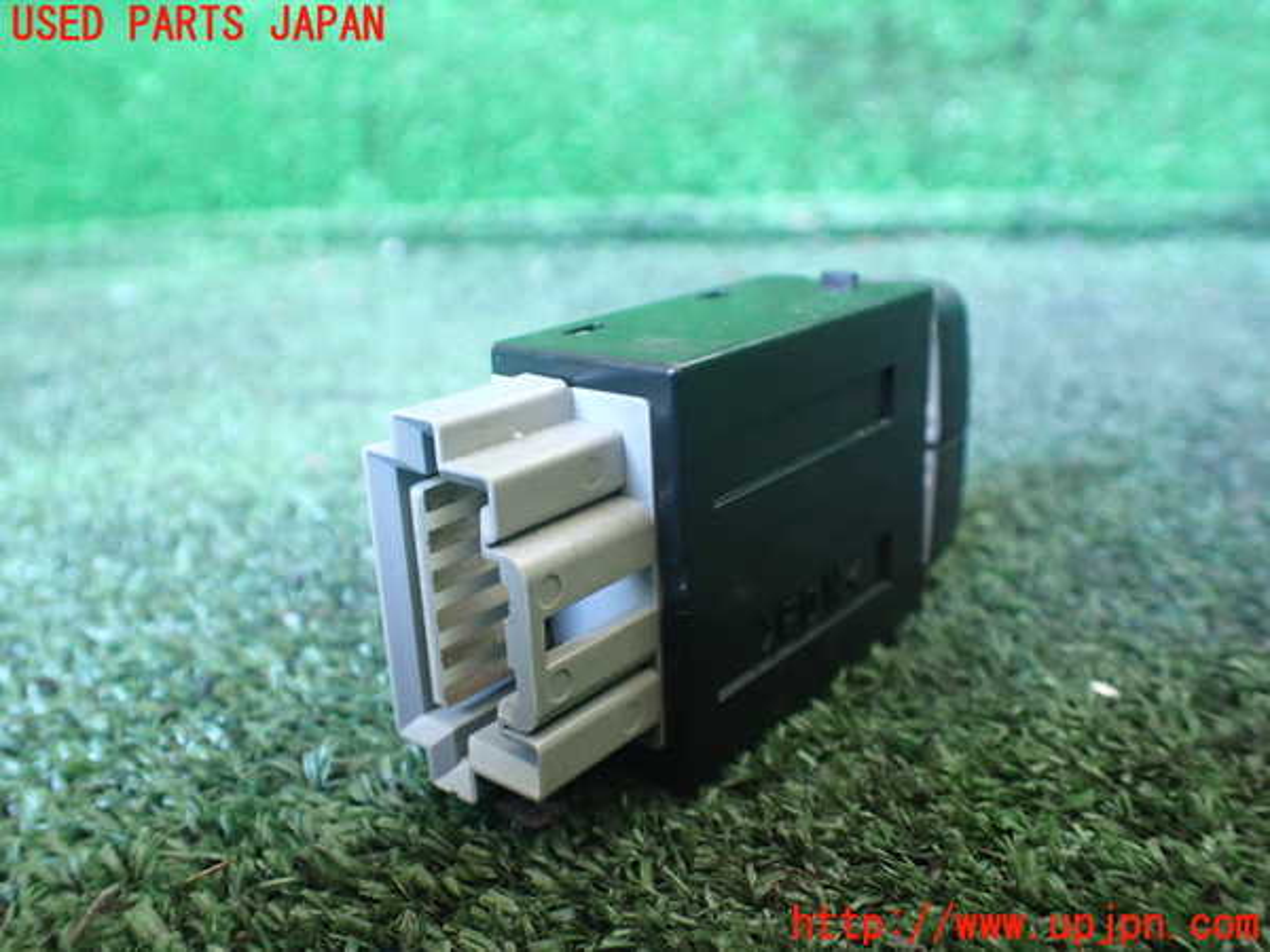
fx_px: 1101
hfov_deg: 60.0
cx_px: 635
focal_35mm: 30
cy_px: 476
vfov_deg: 46.8
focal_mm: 5.4
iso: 1000
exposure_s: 1/30
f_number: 2.3
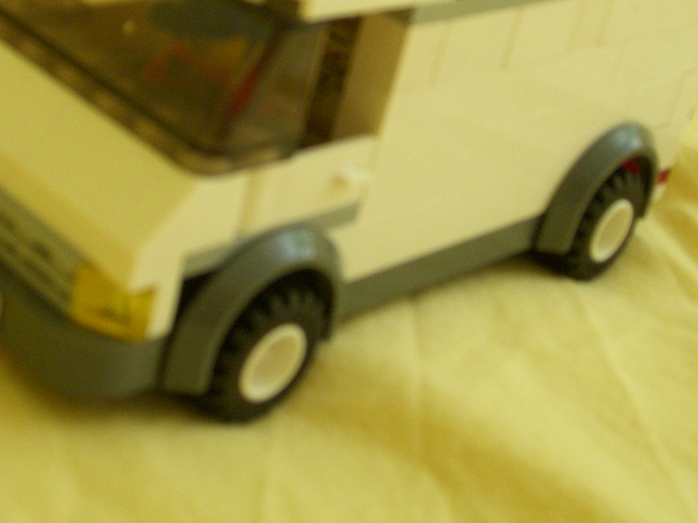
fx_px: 1553
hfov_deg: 25.3
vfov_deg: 19.0
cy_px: 124
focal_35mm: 77
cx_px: 263
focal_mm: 6.3
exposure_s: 1/20
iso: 200
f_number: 3.3
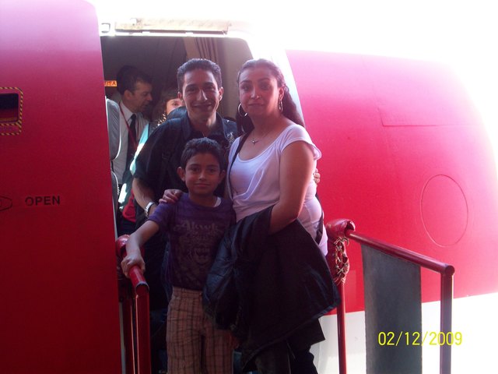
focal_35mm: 46
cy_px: 187
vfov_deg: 31.5
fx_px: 662
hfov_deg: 41.2
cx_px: 249
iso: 80
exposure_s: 1/52.5
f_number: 3.1
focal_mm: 7.6
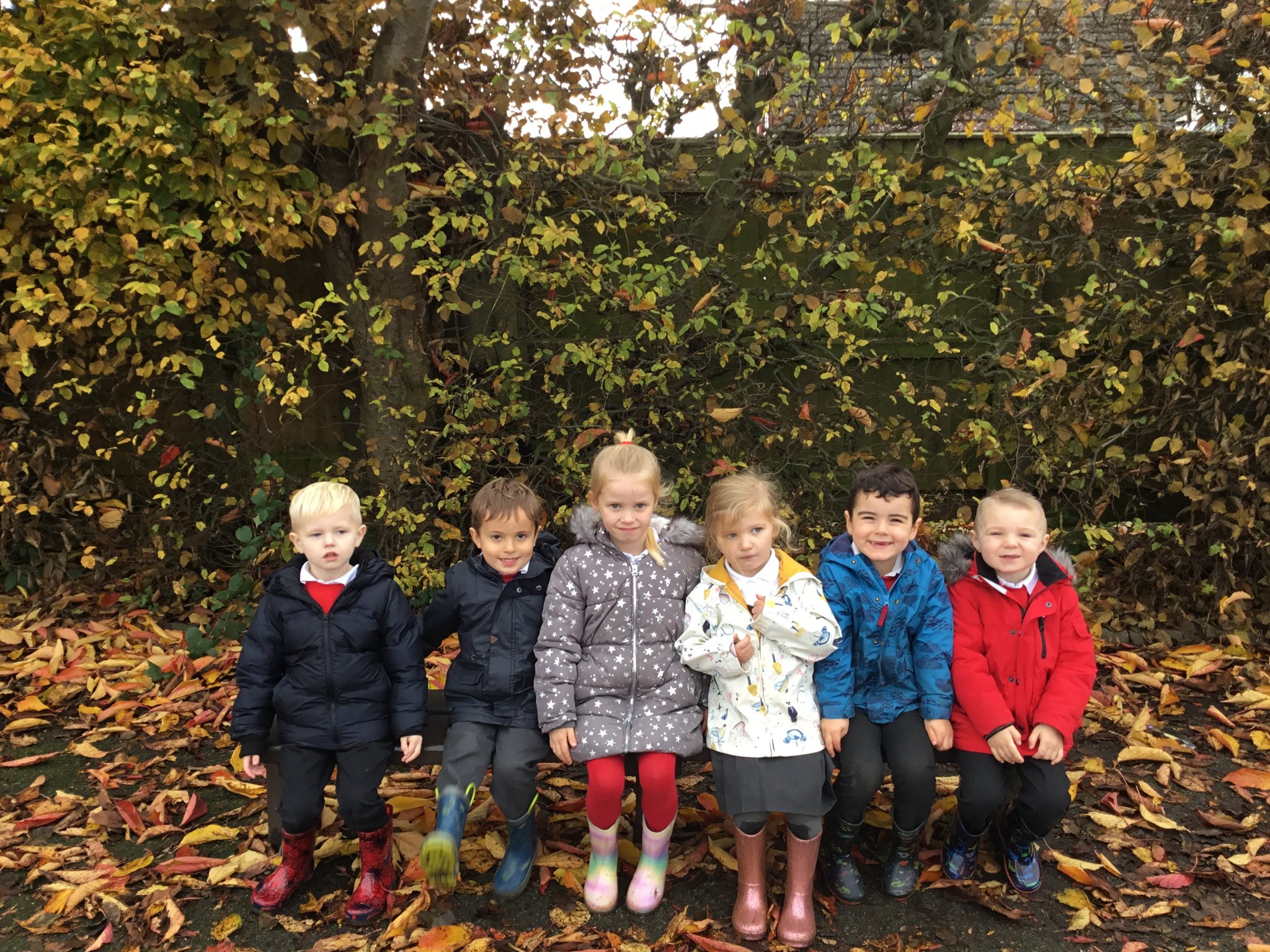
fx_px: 1137
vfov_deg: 45.4
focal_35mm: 31
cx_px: 635
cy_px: 476
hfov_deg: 58.4
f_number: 2.4
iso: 32
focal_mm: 3.3
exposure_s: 1/50
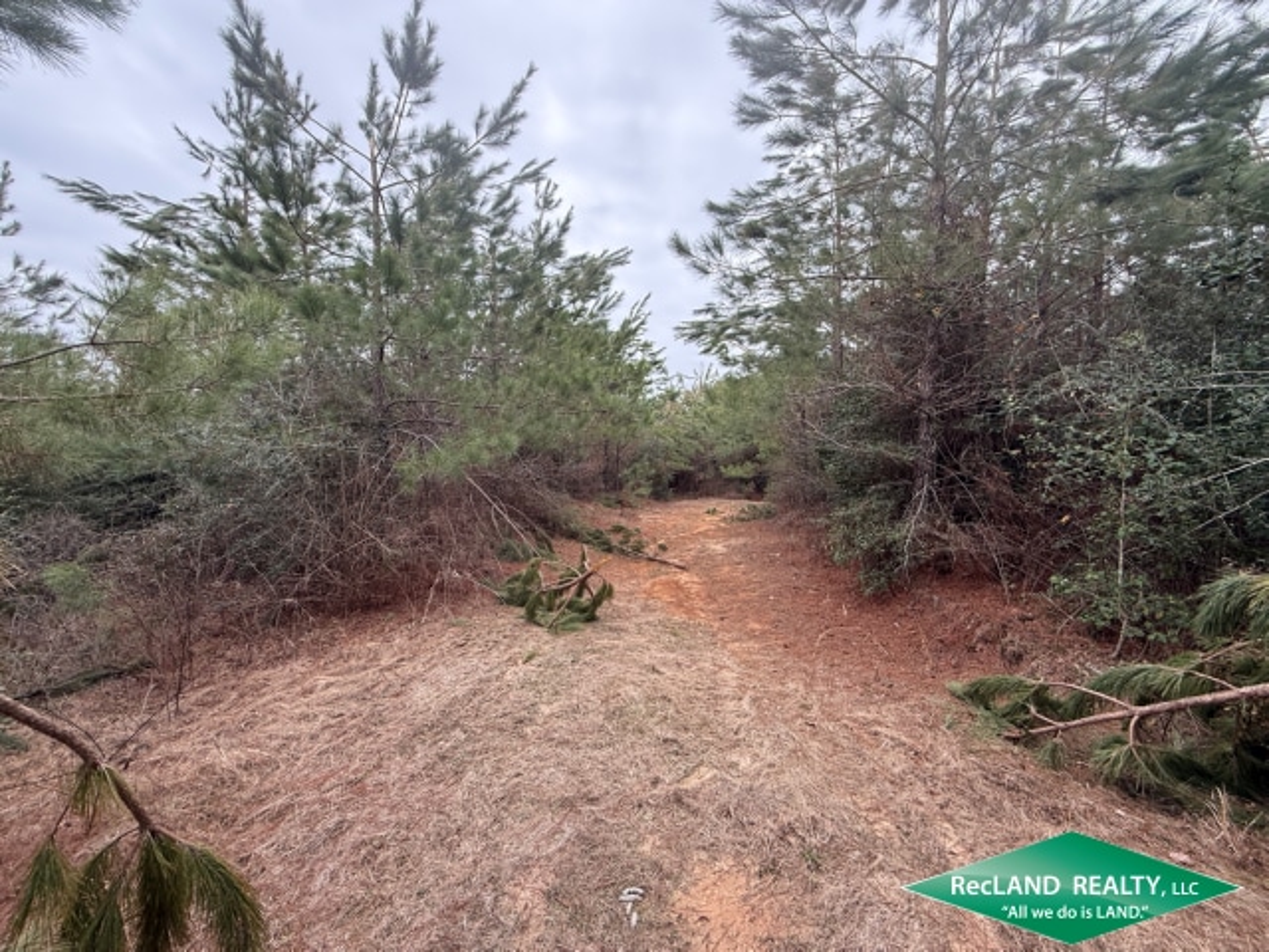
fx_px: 513
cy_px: 476
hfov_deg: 102.1
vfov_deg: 85.7
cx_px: 634
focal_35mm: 14
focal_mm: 2.22
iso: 64
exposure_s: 1/207
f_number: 2.2
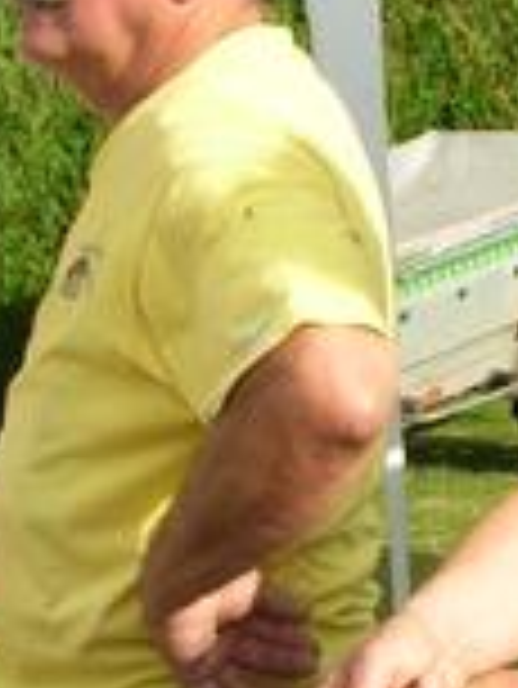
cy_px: 639
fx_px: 2909
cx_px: 437
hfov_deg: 10.1
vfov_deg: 13.4
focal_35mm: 146
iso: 50
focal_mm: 5.8
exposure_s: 1/178
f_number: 5.6
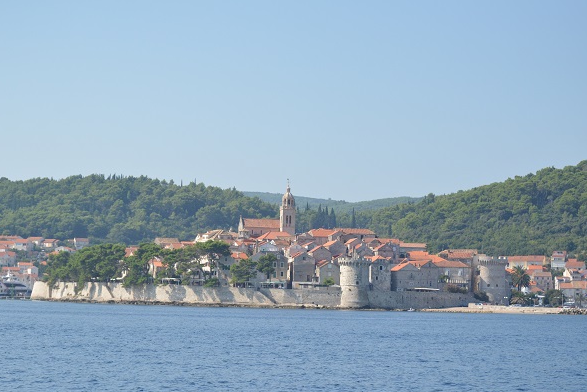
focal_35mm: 107
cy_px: 198
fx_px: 1745
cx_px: 290
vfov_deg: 12.8
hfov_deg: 19.1
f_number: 4.5
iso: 640
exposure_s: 1/5000
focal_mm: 70
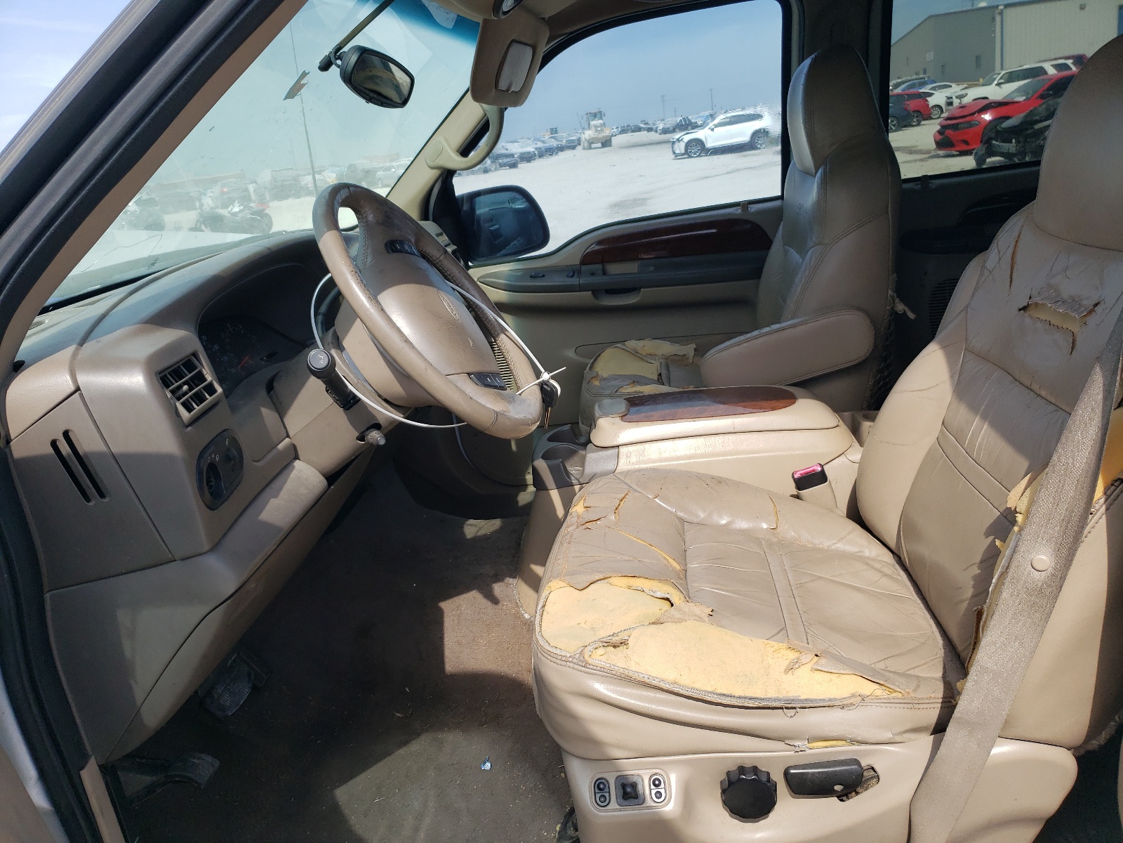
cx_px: 562
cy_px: 422
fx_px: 843
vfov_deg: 53.1
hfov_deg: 67.3
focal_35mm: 26
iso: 50
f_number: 1.5
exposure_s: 1/1667
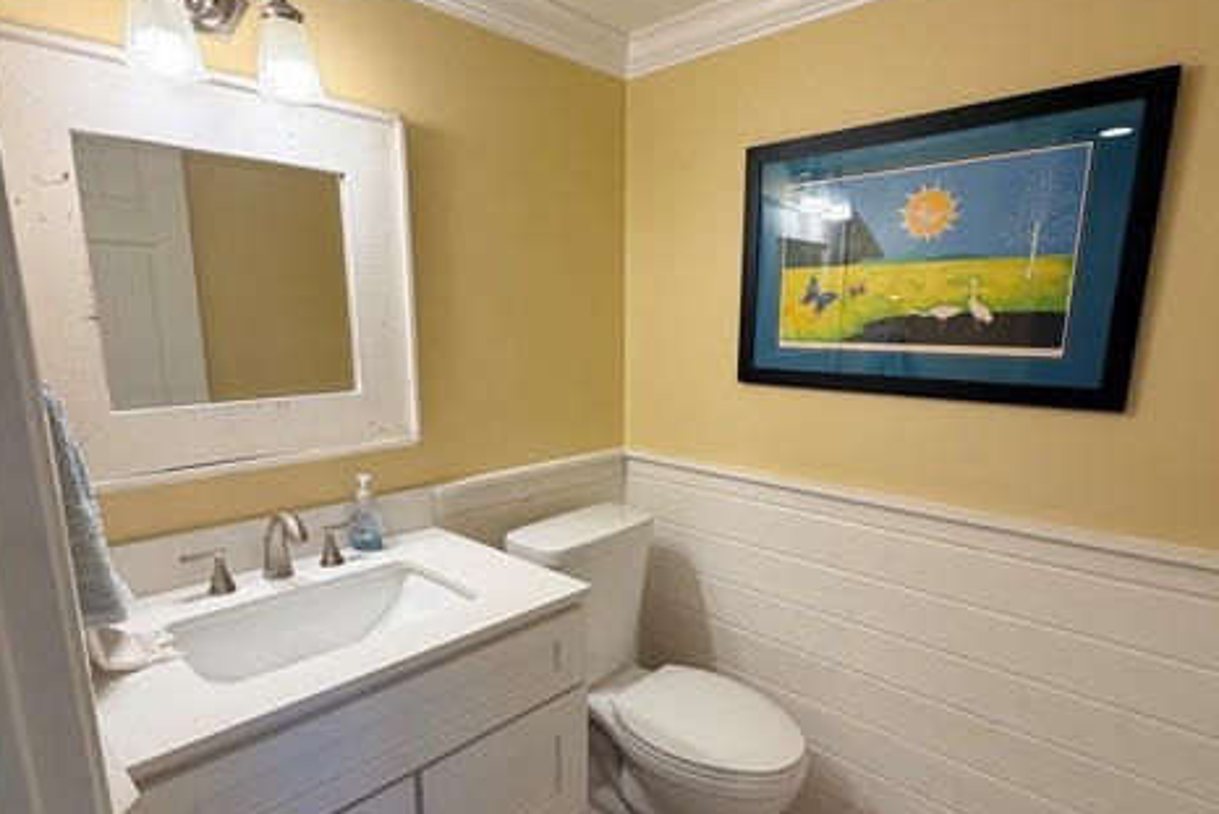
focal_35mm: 20
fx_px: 677
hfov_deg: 84.0
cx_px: 612
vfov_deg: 61.7
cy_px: 463
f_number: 2.2
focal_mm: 2.22
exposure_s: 1/120
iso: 100
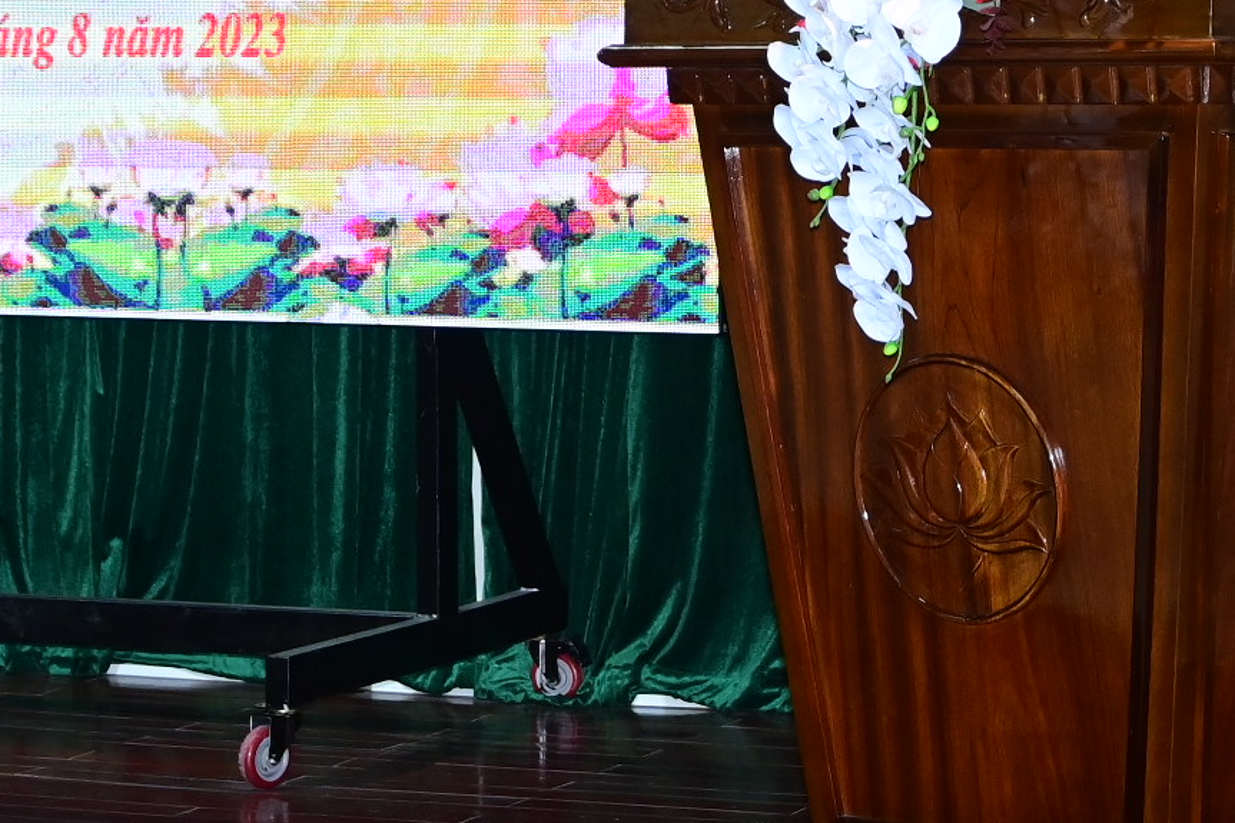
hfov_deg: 15.8
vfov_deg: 10.4
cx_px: 615
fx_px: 4459
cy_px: -62
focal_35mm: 130
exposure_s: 1/200
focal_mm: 38
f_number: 4.5
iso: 1600
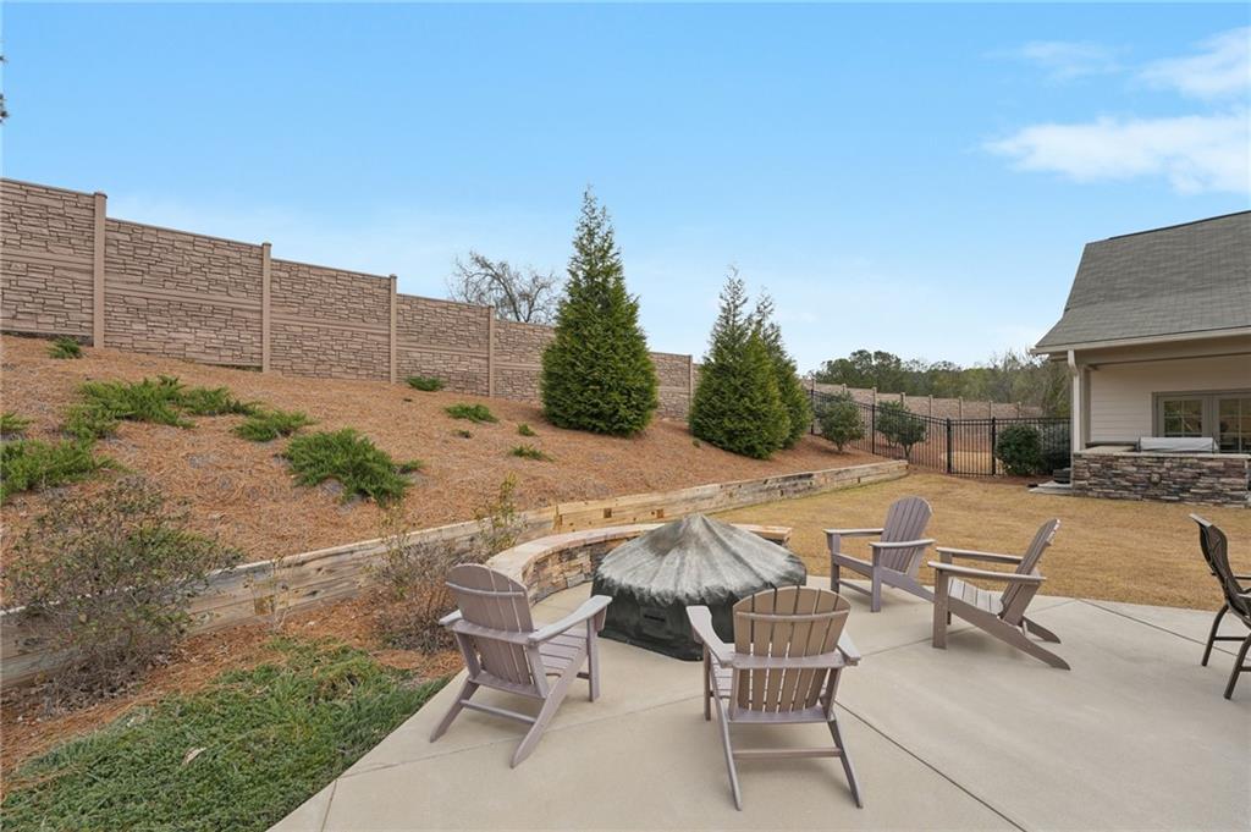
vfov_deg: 81.1
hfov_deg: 104.3
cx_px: 626
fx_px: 486
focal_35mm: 14
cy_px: 416
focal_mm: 14
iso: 100
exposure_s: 1/250
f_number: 8
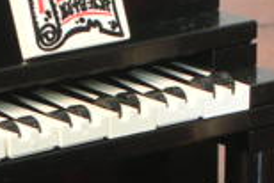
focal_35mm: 372
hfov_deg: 5.5
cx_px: 89
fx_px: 2834
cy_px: 219
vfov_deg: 3.7
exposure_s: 1/1.5
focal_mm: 13
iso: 200
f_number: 4.1
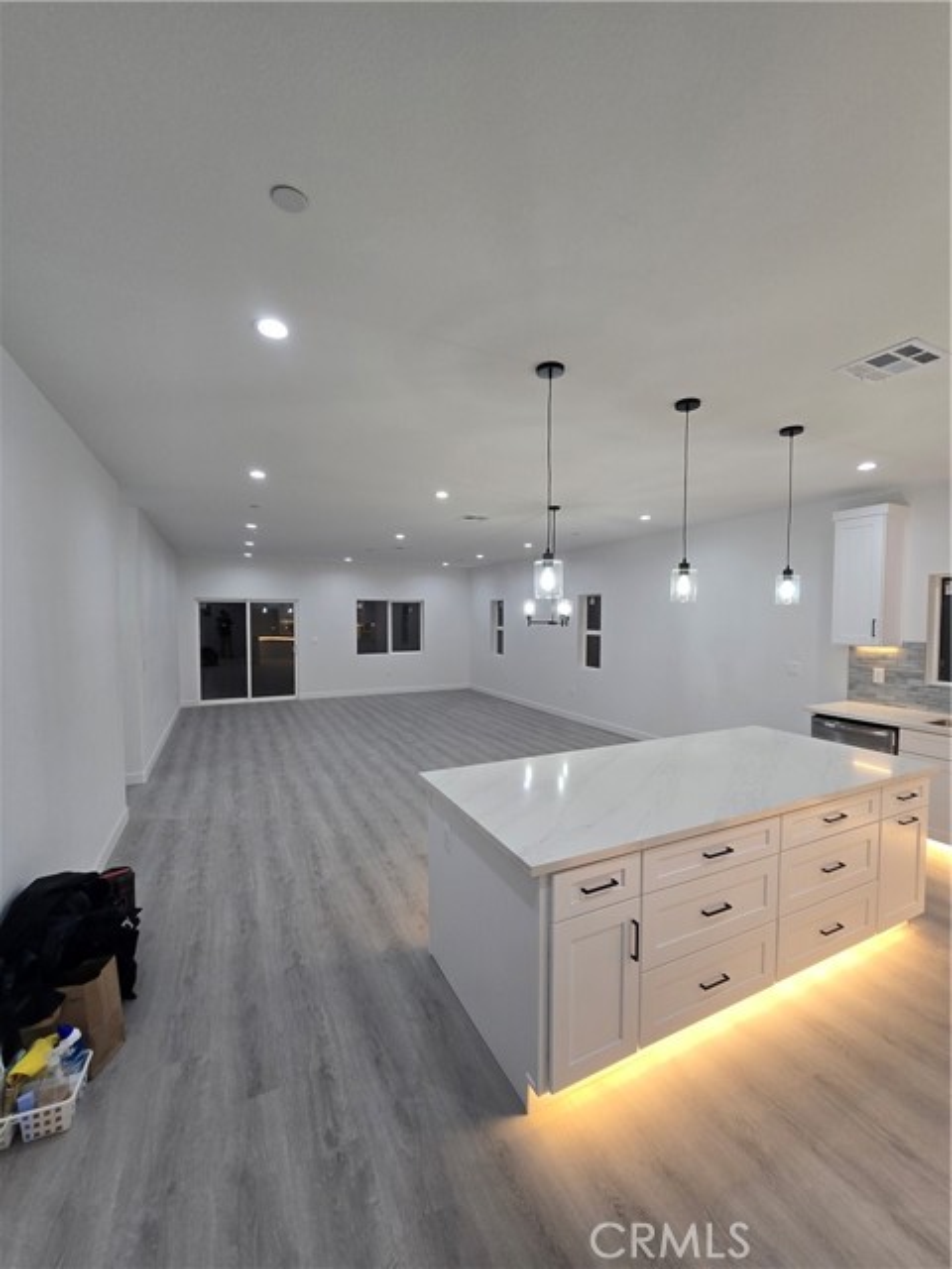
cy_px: 634
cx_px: 476
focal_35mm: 13
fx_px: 477
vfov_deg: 106.2
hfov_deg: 89.9
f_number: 2.2
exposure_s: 1/60
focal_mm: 2.2
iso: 64
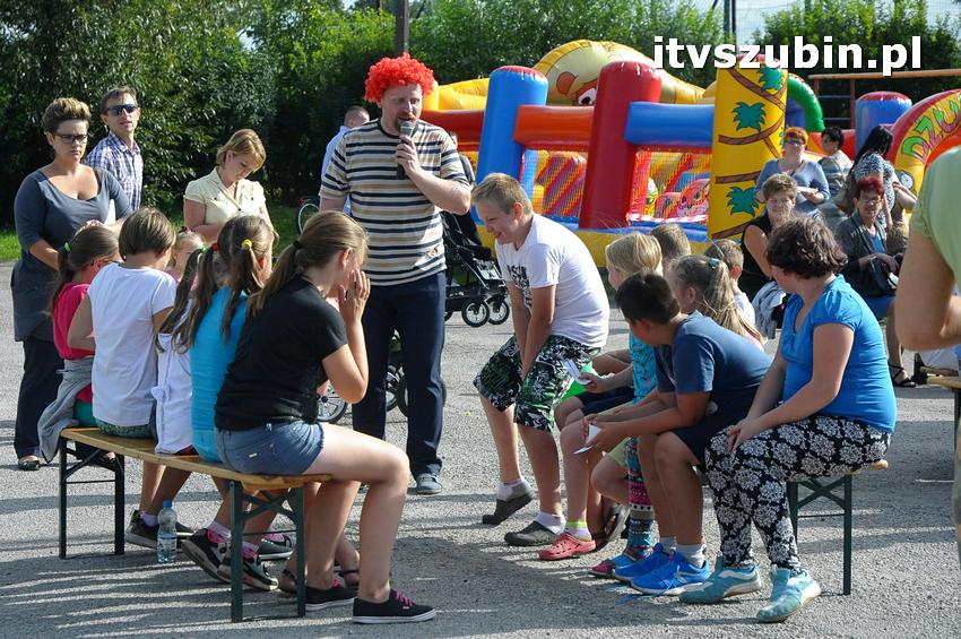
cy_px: 320
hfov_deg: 19.5
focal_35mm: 105
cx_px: 480
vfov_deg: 13.0
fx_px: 2800
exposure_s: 1/1250
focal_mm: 70
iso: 800
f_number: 9
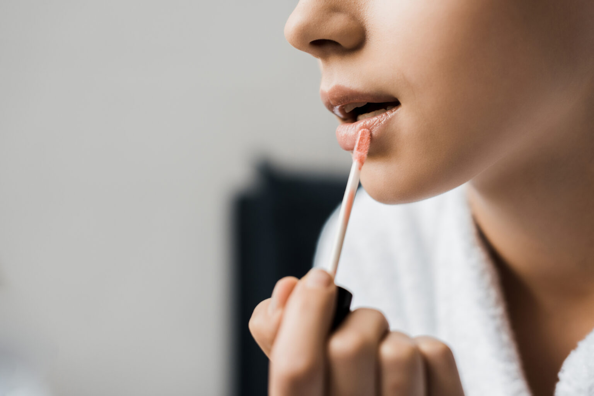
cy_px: 198
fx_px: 825
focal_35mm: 50
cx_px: 297
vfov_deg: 27.0
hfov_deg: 39.6
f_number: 3.2
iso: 200
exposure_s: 1/200
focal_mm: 50
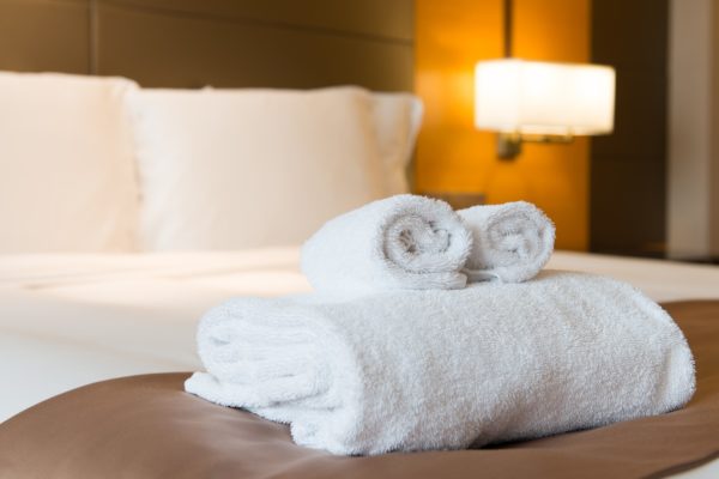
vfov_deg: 24.6
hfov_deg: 36.2
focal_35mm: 55
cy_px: 240
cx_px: 360
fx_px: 1098
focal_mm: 55
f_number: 8
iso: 100
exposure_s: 1/3.33
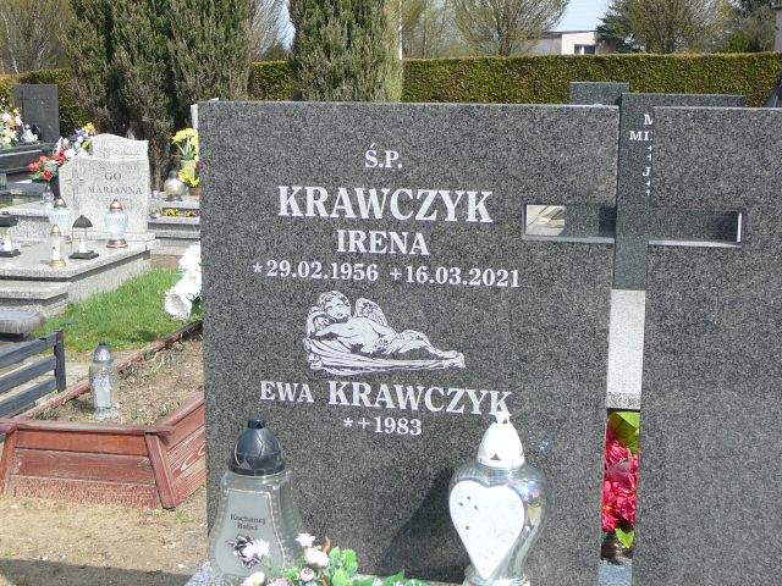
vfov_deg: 28.0
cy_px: 293
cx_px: 391
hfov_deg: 36.8
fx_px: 1175
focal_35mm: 52
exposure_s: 1/640
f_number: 3.4
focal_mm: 7.8
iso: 80
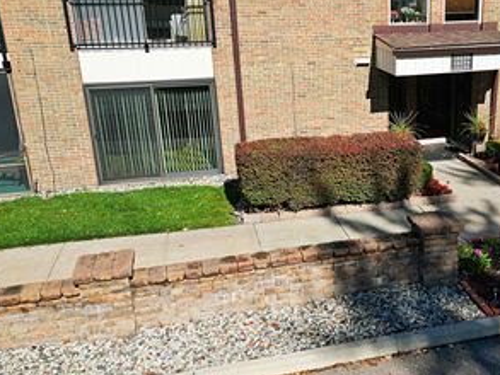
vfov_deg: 35.2
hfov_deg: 44.2
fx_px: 592
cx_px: 379
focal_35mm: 41
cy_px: 176
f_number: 1.7
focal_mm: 6.7
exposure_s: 1/4000
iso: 150
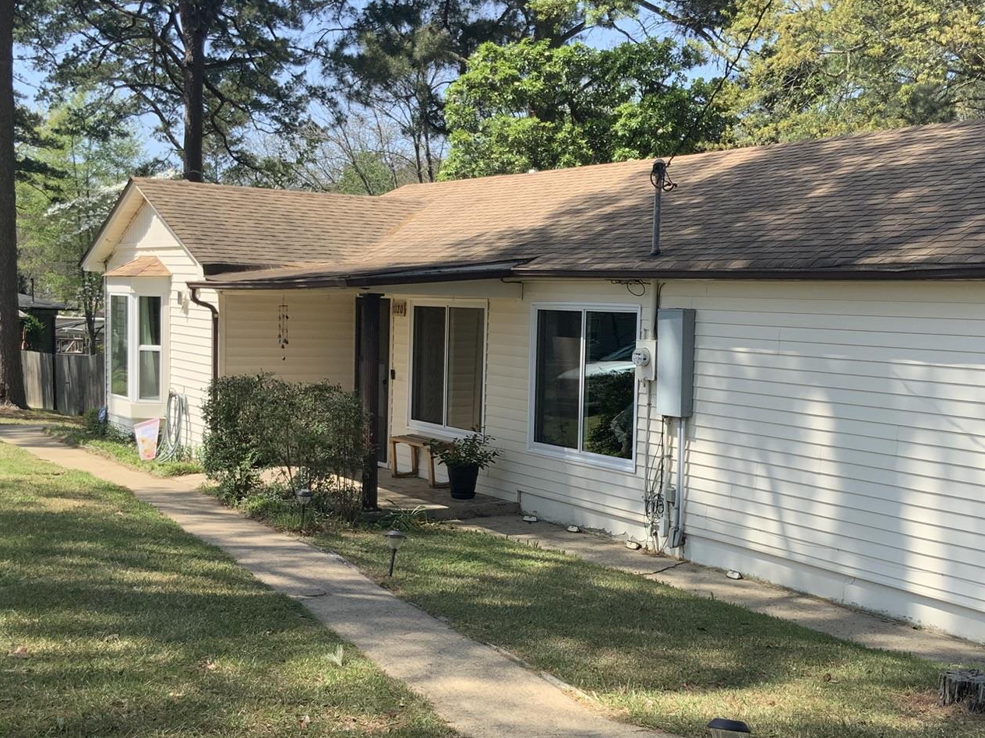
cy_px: 434
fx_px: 1337
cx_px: 538
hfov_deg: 40.4
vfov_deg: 30.8
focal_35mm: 47
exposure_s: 1/739
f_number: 1.8
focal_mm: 3
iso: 16
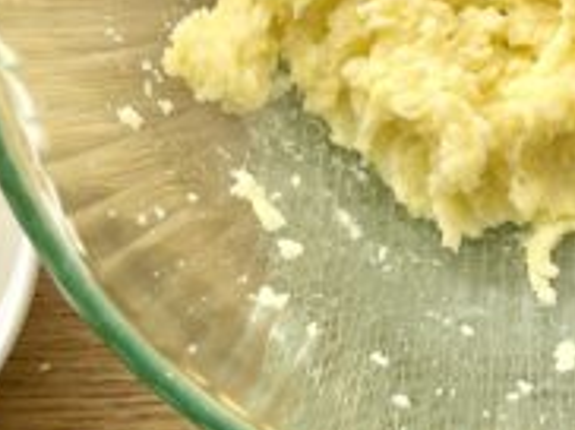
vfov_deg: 11.0
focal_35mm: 132
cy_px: -101
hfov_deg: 14.8
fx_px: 2190
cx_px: 494
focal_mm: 6.86
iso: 80
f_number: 1.78
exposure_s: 1/1199
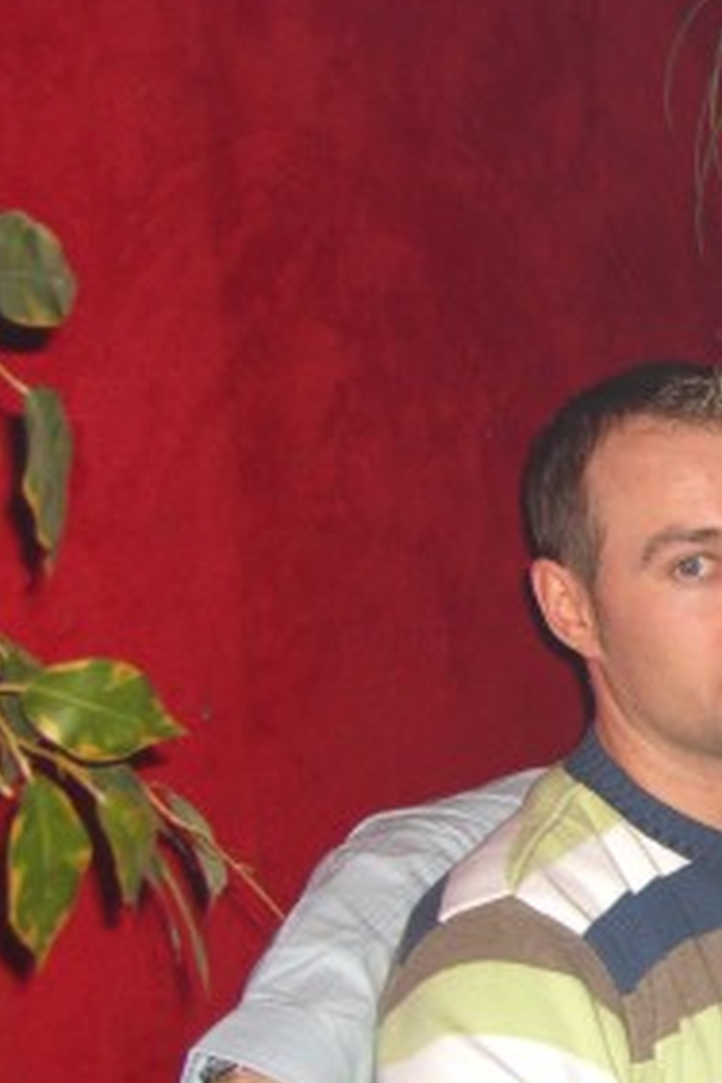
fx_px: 2527
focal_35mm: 84
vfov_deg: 24.0
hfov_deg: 15.0
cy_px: 749
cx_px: 1118
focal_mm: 7.9
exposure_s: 1/60
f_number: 2.8
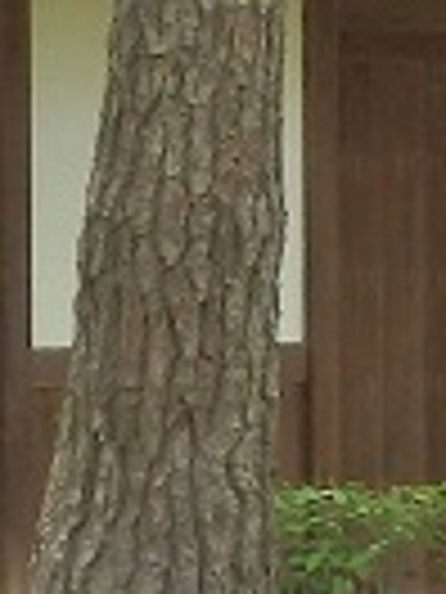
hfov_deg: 2.6
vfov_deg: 3.6
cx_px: 1487
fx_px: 9586
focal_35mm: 558
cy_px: 58
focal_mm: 14.4
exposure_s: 1/160
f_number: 4.6
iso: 125
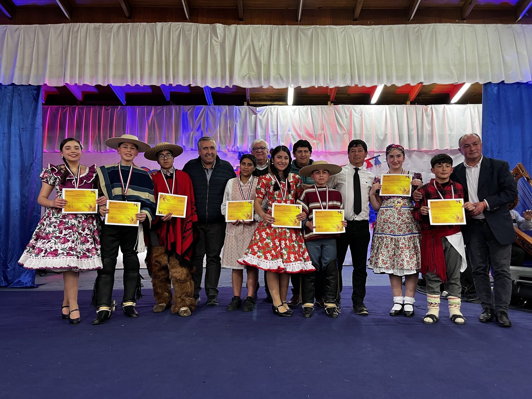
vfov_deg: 53.1
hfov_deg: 67.3
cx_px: 266
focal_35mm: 26
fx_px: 400
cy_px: 200
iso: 160
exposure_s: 1/50
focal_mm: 5.1
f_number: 1.6
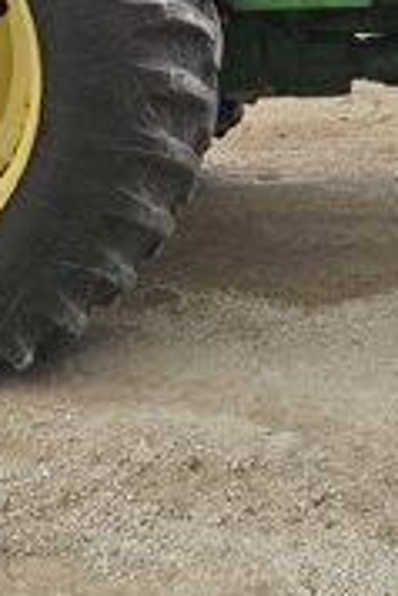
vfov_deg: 22.4
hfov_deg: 16.1
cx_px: 365
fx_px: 1390
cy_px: -107
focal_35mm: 84
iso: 50
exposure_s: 1/942
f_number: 1.8
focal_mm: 5
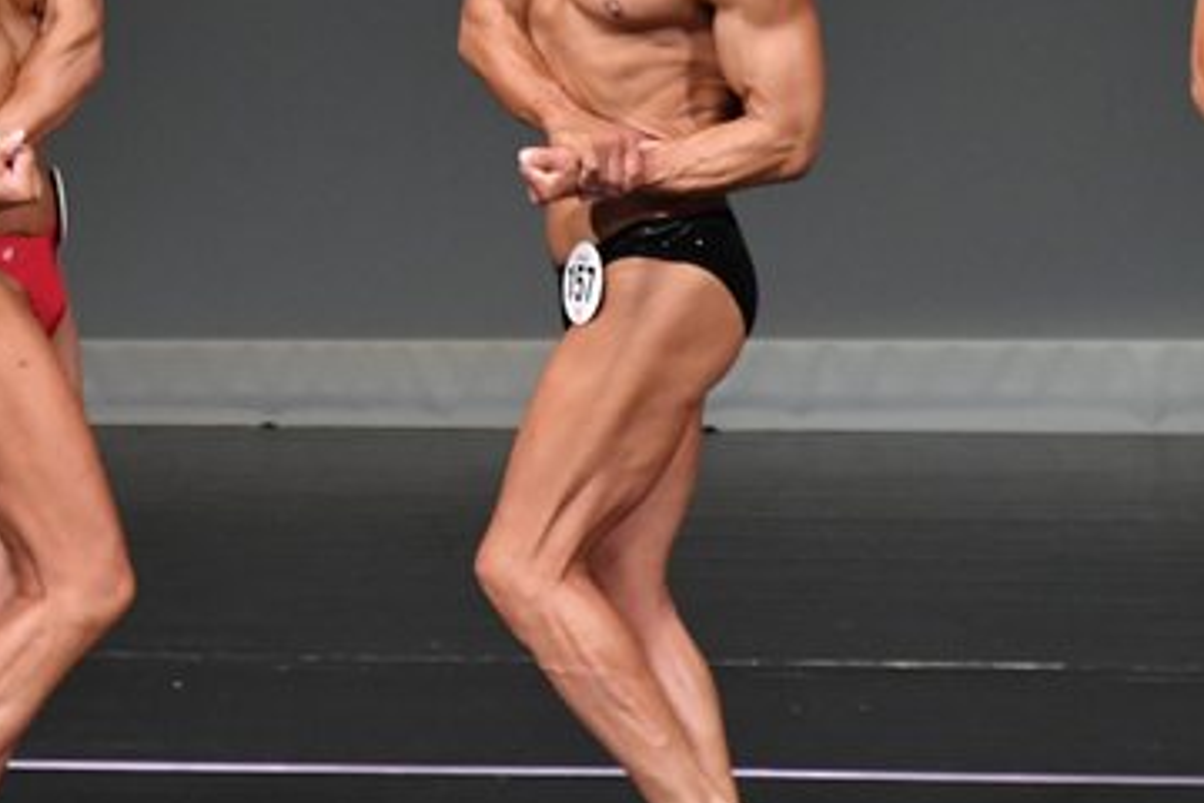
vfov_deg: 1.9
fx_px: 24847
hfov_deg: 2.8
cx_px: 256
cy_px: 191
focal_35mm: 743
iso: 4000
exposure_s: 1/400
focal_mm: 230
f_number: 5.6
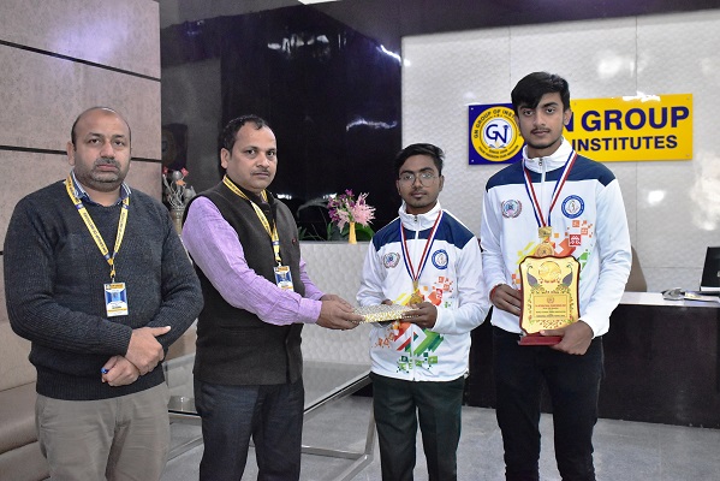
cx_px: 360
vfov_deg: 36.9
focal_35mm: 36
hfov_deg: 53.1
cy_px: 240
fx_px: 720
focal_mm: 24
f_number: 5
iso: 5000
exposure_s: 1/100
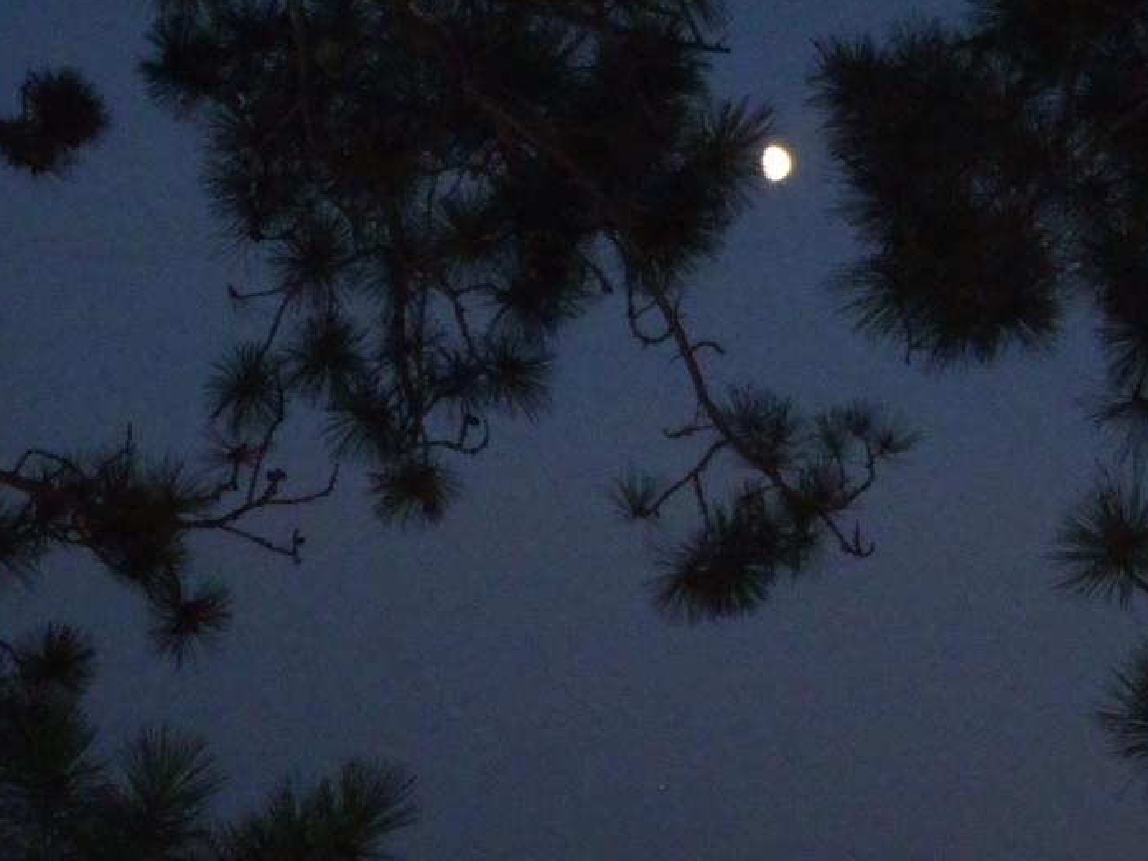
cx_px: 644
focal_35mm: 94
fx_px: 3118
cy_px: 519
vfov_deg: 15.7
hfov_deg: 20.9
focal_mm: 11.4
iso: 800
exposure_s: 1/50
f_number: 5.4
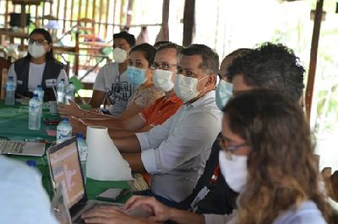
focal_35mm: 75
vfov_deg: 18.1
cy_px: 112
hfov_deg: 27.0
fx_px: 703
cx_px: 169
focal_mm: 50
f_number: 3.5
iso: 800
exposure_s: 1/50
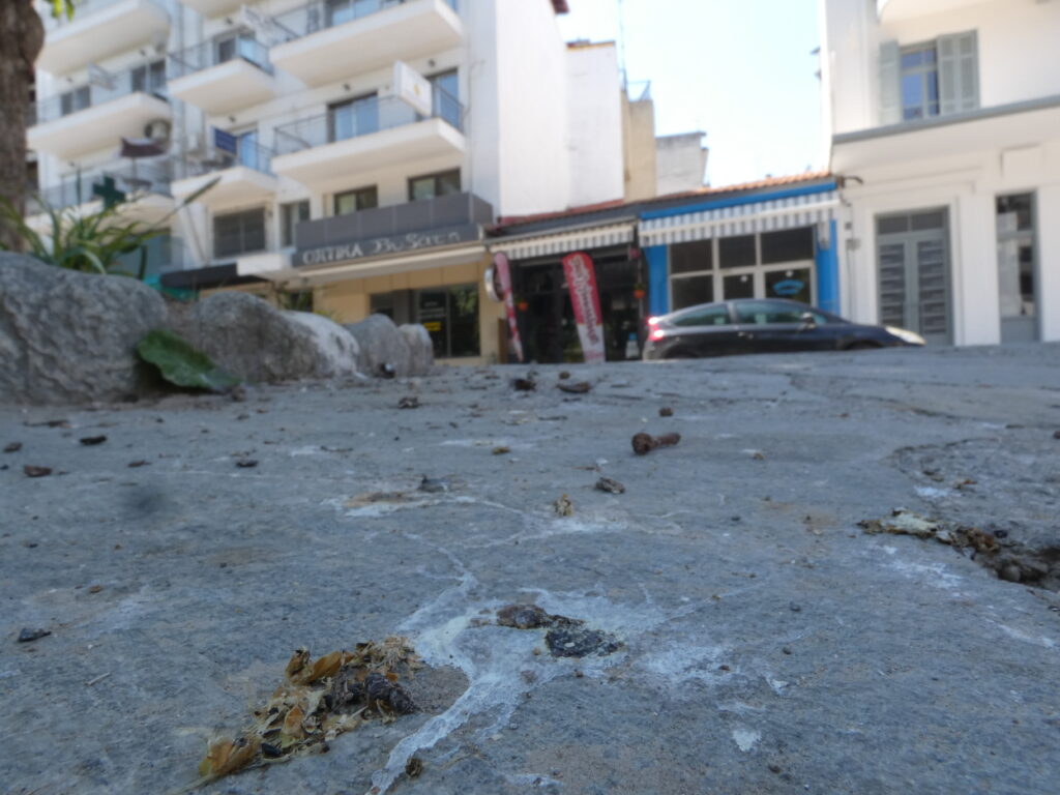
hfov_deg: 81.7
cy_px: 398
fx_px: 612
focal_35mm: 20
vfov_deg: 66.0
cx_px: 530
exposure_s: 1/80
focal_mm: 3.6
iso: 80
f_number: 6.3
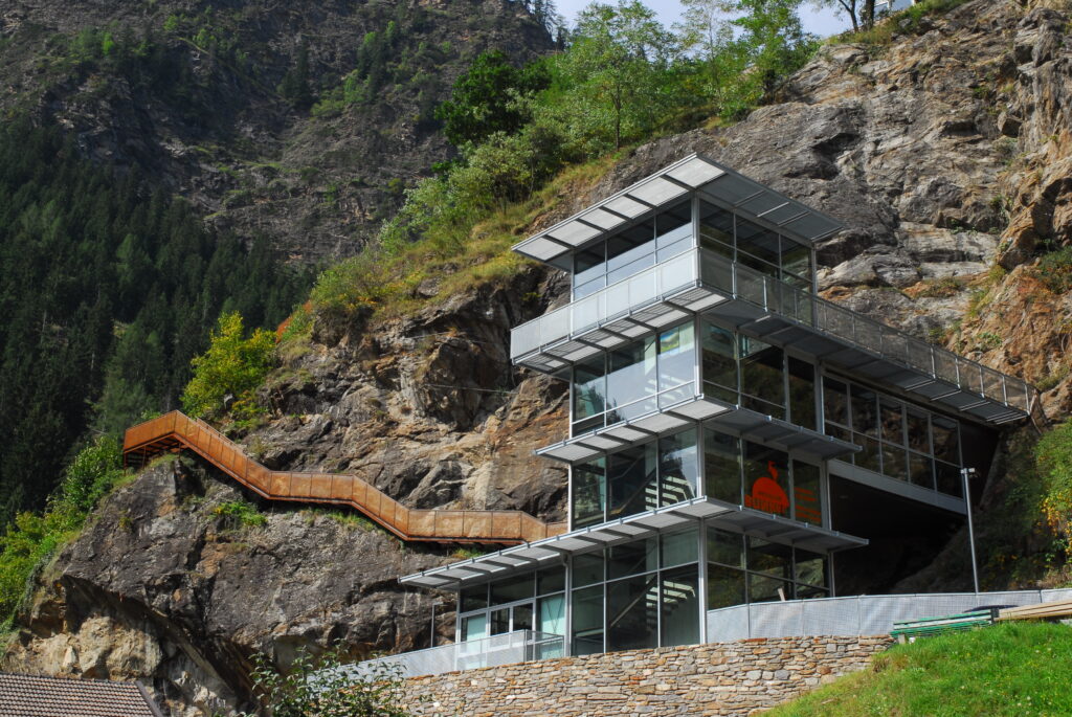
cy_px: 358
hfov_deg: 42.3
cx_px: 536
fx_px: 1386
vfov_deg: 29.0
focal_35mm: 46
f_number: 11
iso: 200
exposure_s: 1/125
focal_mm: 31
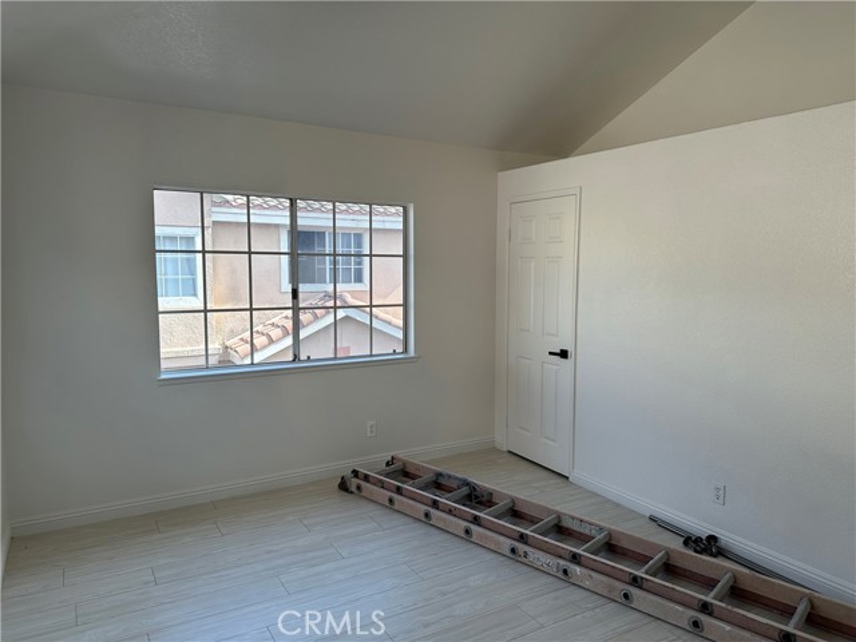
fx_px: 593
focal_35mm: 24
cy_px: 321
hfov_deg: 71.6
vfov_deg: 56.8
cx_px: 428
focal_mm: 6.86
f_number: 1.78
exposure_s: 1/543
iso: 80
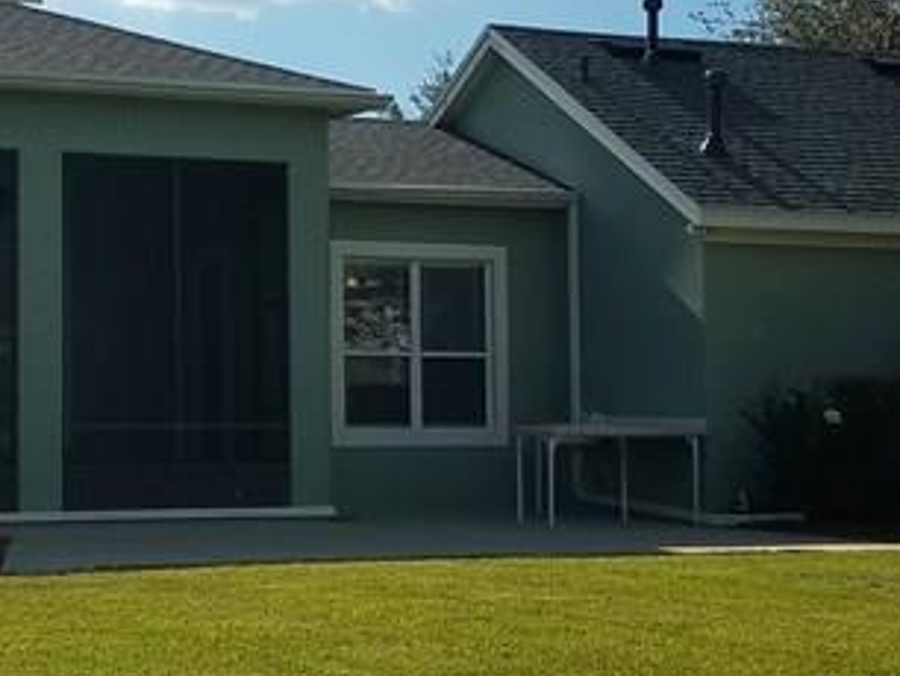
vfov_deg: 16.9
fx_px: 2264
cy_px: 200
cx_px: 141
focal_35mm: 87
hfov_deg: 22.1
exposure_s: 1/4024
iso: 40
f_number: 1.7
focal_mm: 4.2
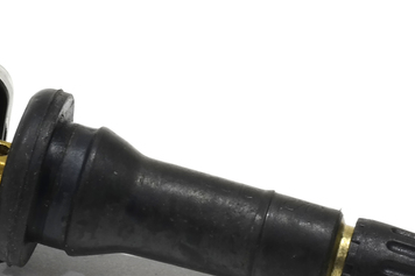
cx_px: 108
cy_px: 213
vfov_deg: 15.1
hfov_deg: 22.4
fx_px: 1037
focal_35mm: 90
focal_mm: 33
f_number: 16
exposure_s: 1
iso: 100
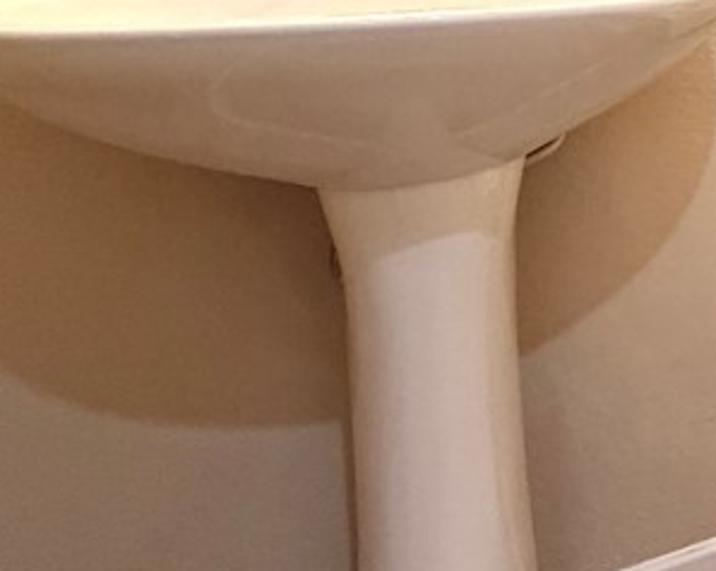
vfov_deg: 29.9
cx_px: 1098
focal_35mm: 47
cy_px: 2
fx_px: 995
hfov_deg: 26.8
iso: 400
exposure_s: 1/60
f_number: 2.2
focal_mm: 2.22
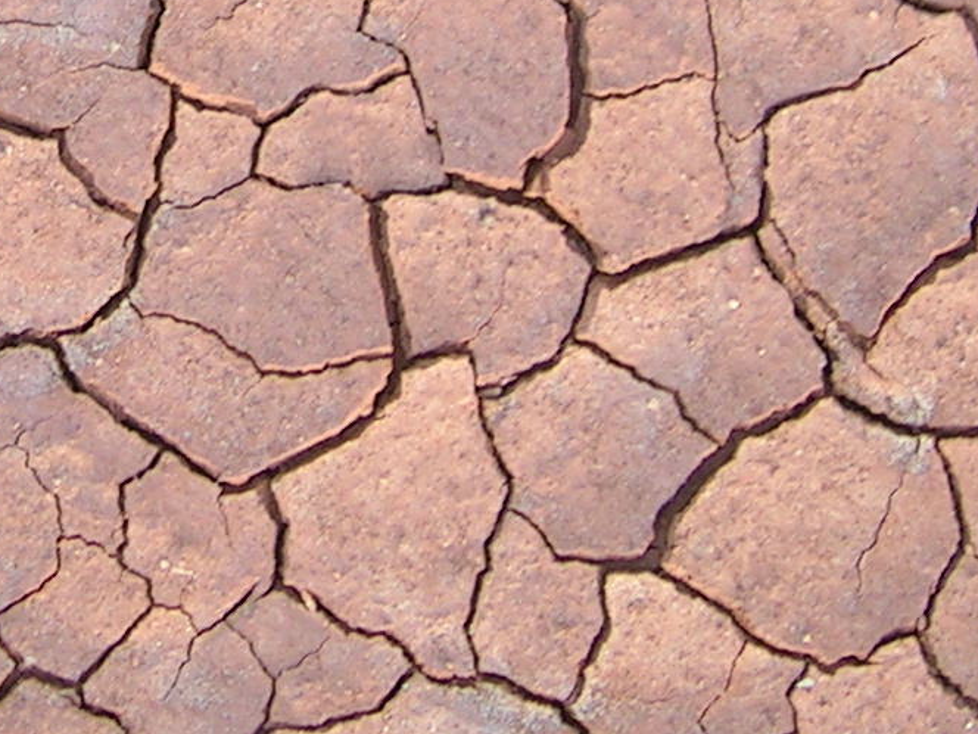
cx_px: 50
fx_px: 3051
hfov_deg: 17.9
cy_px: -172
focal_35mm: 108
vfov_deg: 13.3
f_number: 2.8
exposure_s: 1/33.4
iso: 50
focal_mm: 5.4
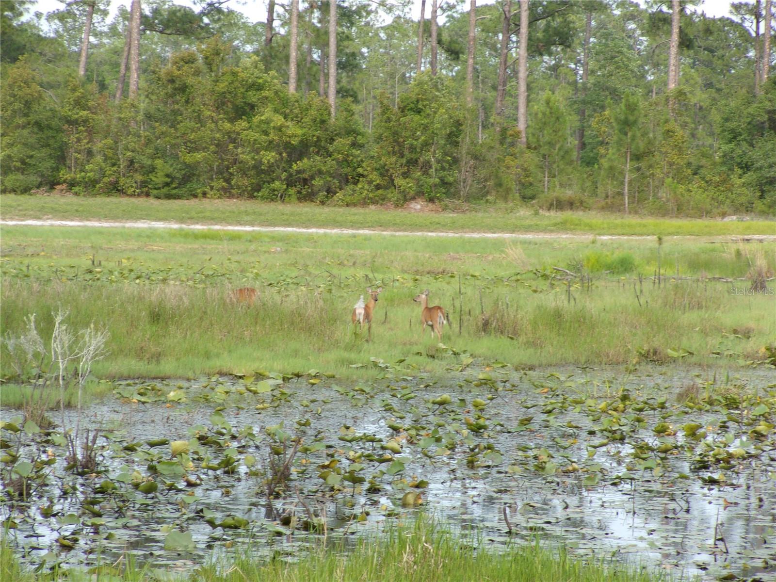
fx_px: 3183
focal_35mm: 142
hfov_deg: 13.9
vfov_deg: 10.4
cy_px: 291
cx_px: 388
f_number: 6.3
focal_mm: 25.5
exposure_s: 1/85
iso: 80
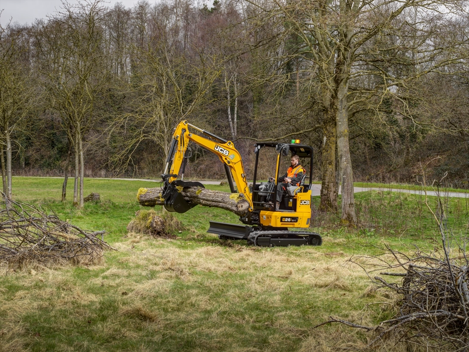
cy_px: 176
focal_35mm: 51
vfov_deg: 28.6
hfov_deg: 37.5
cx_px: 234
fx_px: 691
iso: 100
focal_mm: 80
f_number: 11
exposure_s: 1/125
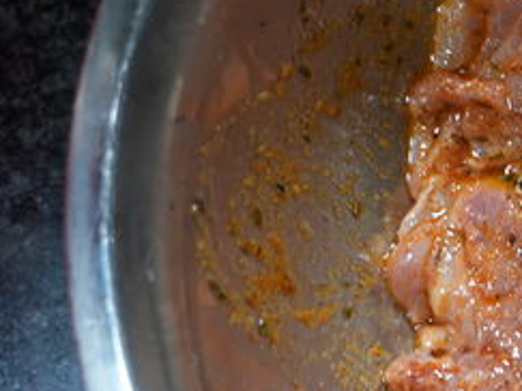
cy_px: 284
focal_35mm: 95
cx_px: 773
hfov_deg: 18.4
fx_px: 1432
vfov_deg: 15.5
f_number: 4
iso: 400
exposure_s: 1/60
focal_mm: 32
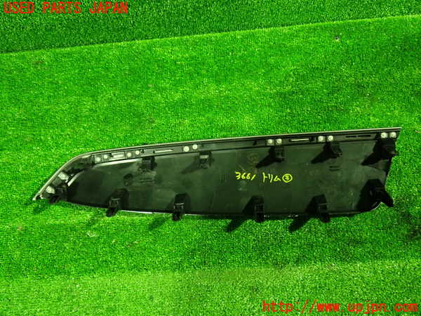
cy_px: 158
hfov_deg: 56.8
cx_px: 210
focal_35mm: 32
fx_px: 389
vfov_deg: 44.2
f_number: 2.4
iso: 800
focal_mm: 5.79
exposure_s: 1/20
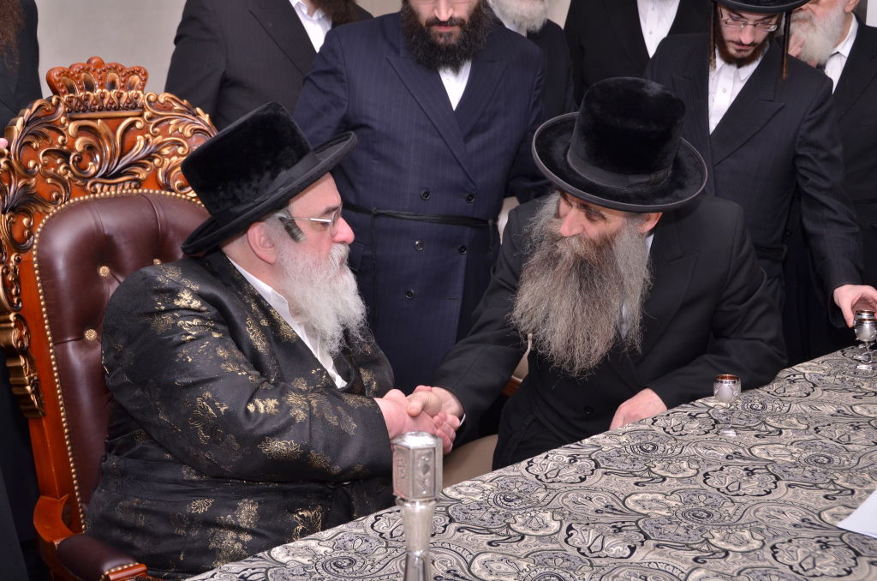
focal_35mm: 51
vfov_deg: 26.4
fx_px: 1240
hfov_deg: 39.0
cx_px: 438
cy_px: 290
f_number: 7.1
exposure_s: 1/250
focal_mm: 34
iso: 250
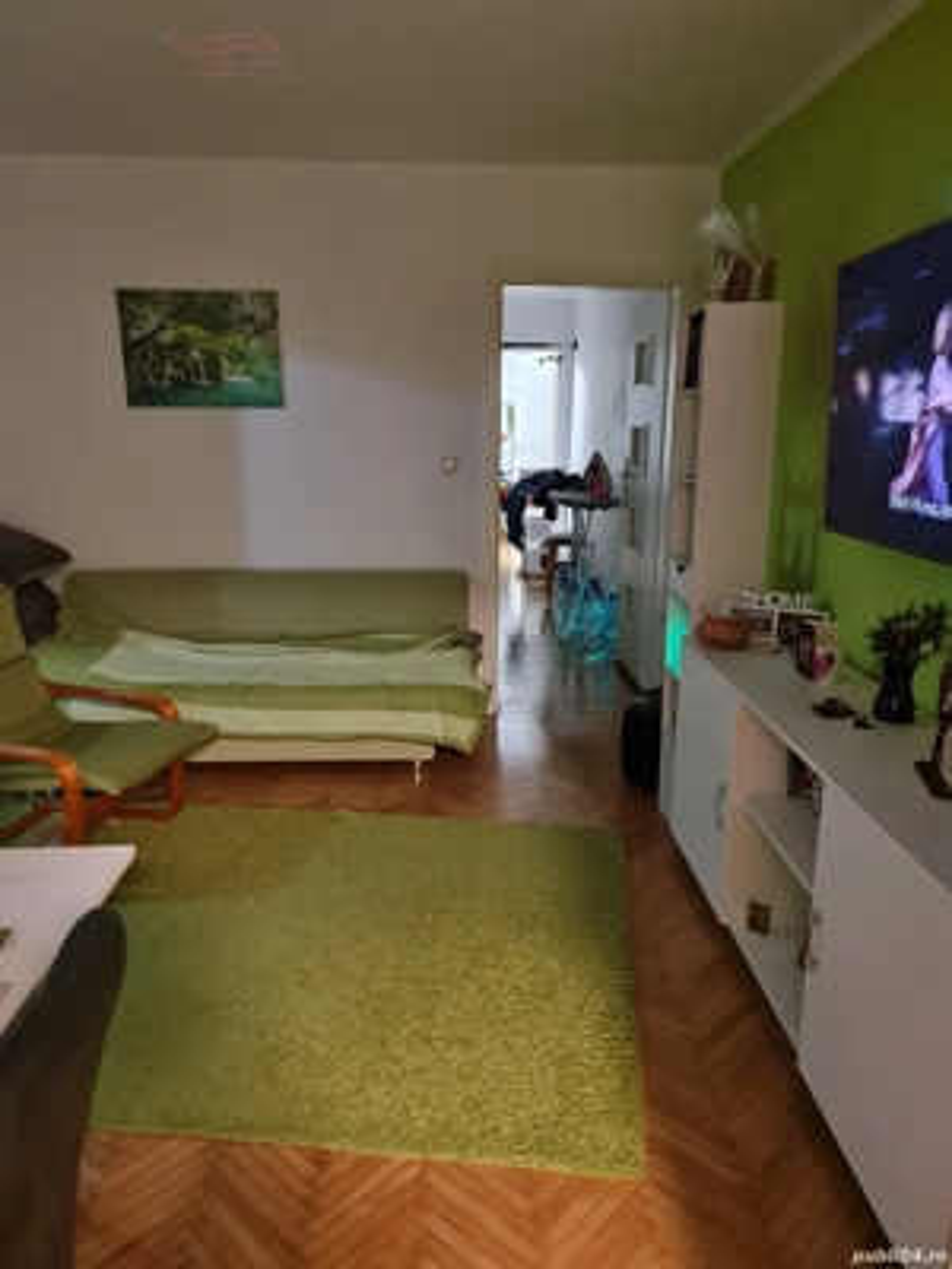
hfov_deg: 54.9
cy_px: 634
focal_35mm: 25
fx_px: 917
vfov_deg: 69.4
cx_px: 476
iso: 500
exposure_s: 1/25
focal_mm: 7
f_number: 1.8
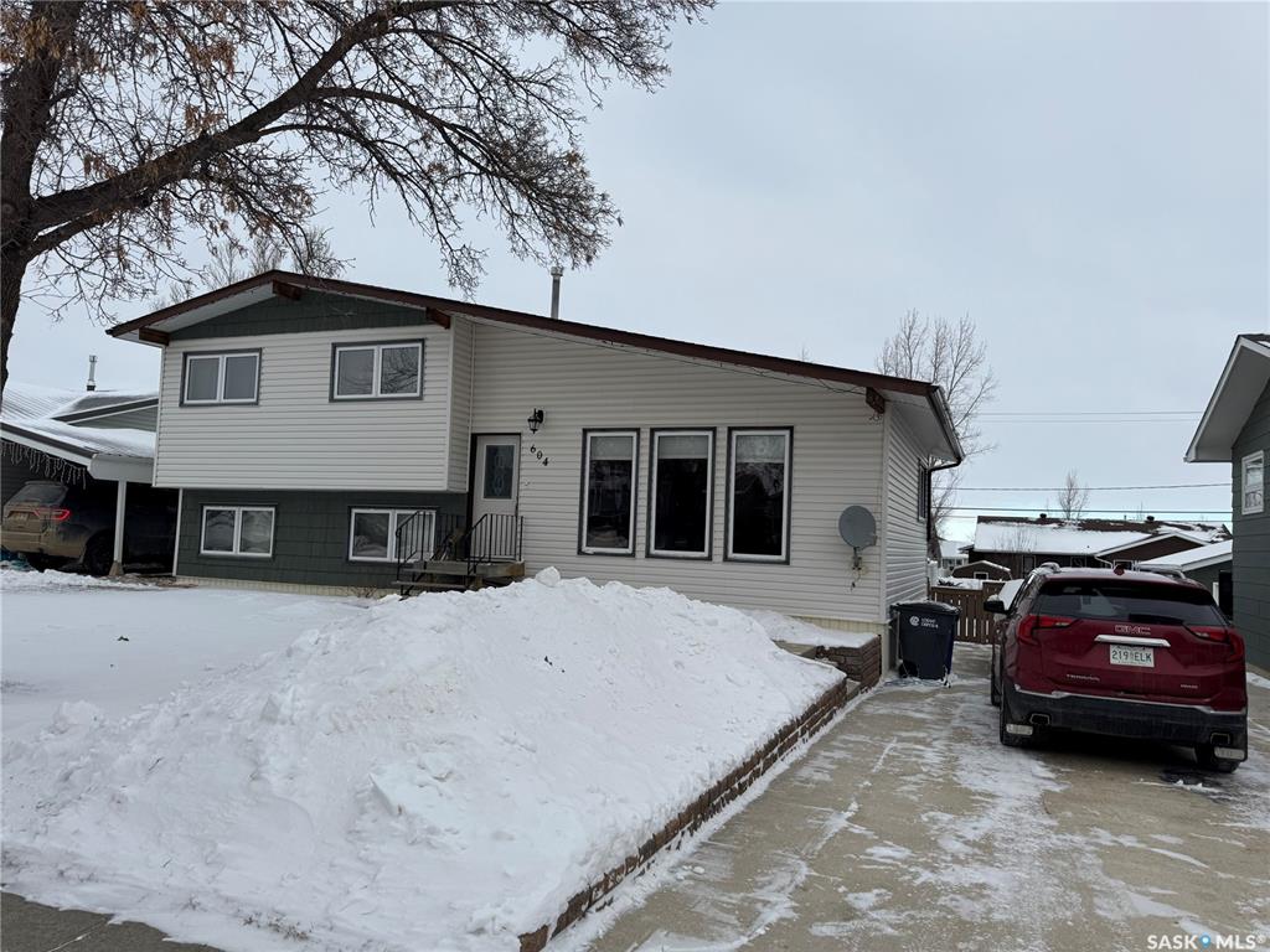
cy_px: 476
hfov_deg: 71.6
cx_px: 635
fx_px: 881
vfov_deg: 56.8
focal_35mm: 24
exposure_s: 1/4950
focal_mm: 6.76
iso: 80
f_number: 1.78
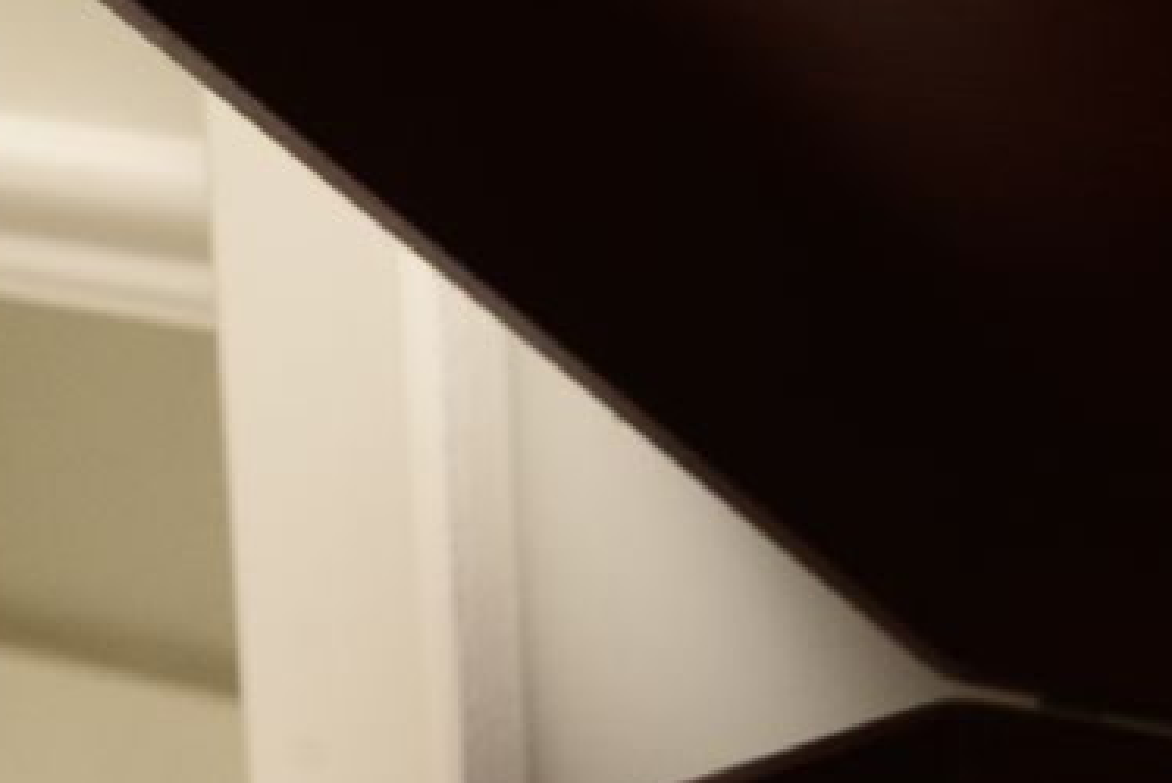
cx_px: 1460
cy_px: 1209
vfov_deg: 7.9
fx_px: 5571
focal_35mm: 171
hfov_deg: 11.7
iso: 2000
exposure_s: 1/80
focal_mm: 50
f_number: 8
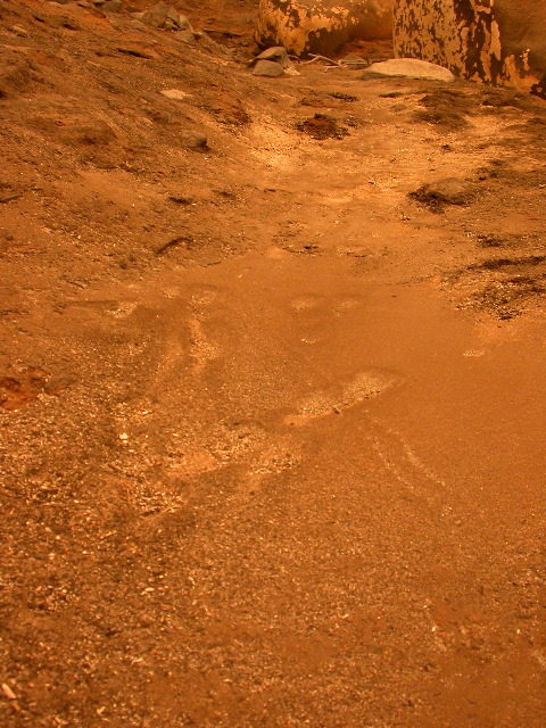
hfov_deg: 37.7
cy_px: 364
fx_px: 799
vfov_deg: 49.0
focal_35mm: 38
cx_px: 273
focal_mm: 7.85
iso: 100
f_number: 4.2
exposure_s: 1/48.9
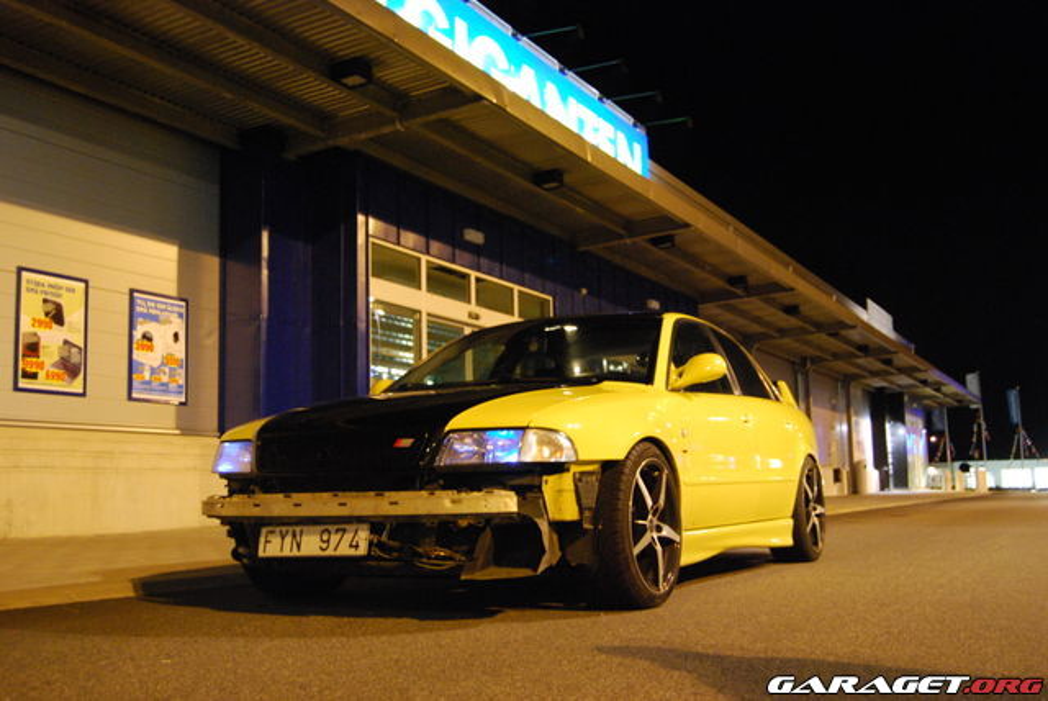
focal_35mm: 39
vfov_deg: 34.3
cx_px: 524
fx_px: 1136
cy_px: 350
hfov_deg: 49.5
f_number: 4
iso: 1600
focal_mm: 26
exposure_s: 1/6
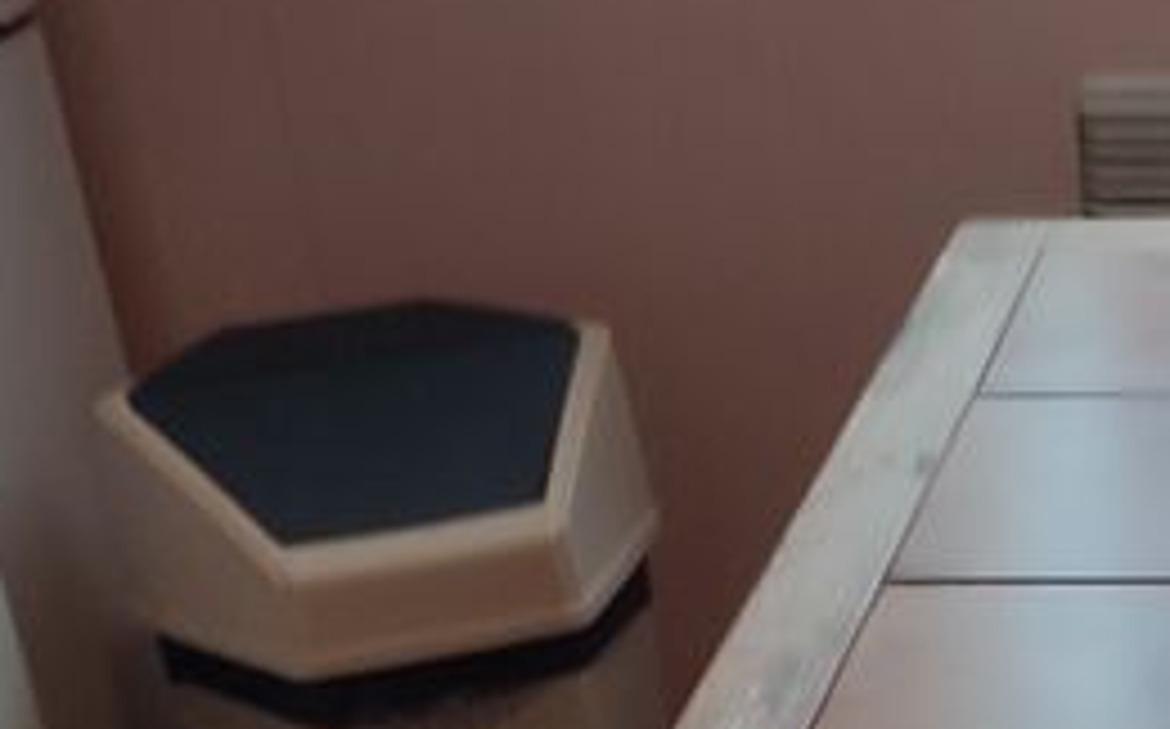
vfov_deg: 11.8
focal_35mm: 102
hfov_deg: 19.2
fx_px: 3250
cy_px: 1332
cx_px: 1426
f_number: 1.9
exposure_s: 1/33
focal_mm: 6.04
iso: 243
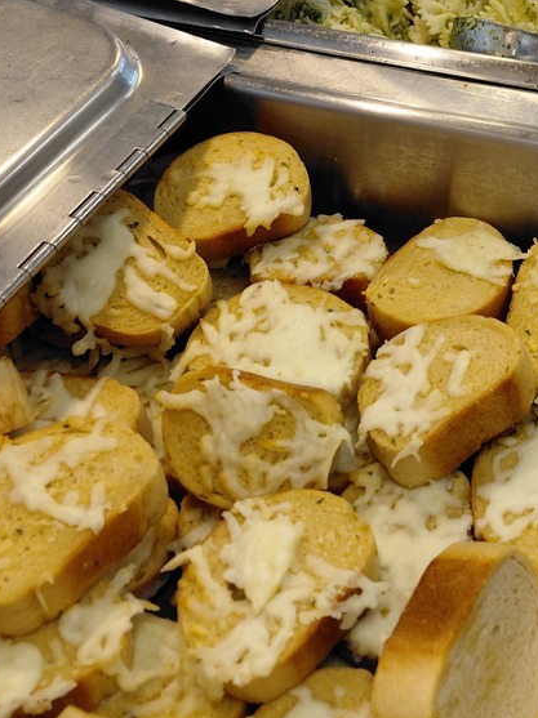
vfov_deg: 40.9
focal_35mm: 46
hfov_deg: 31.0
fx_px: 954
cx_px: 399
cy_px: 257
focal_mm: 4.69
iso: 100
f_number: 1.8
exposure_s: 1/120
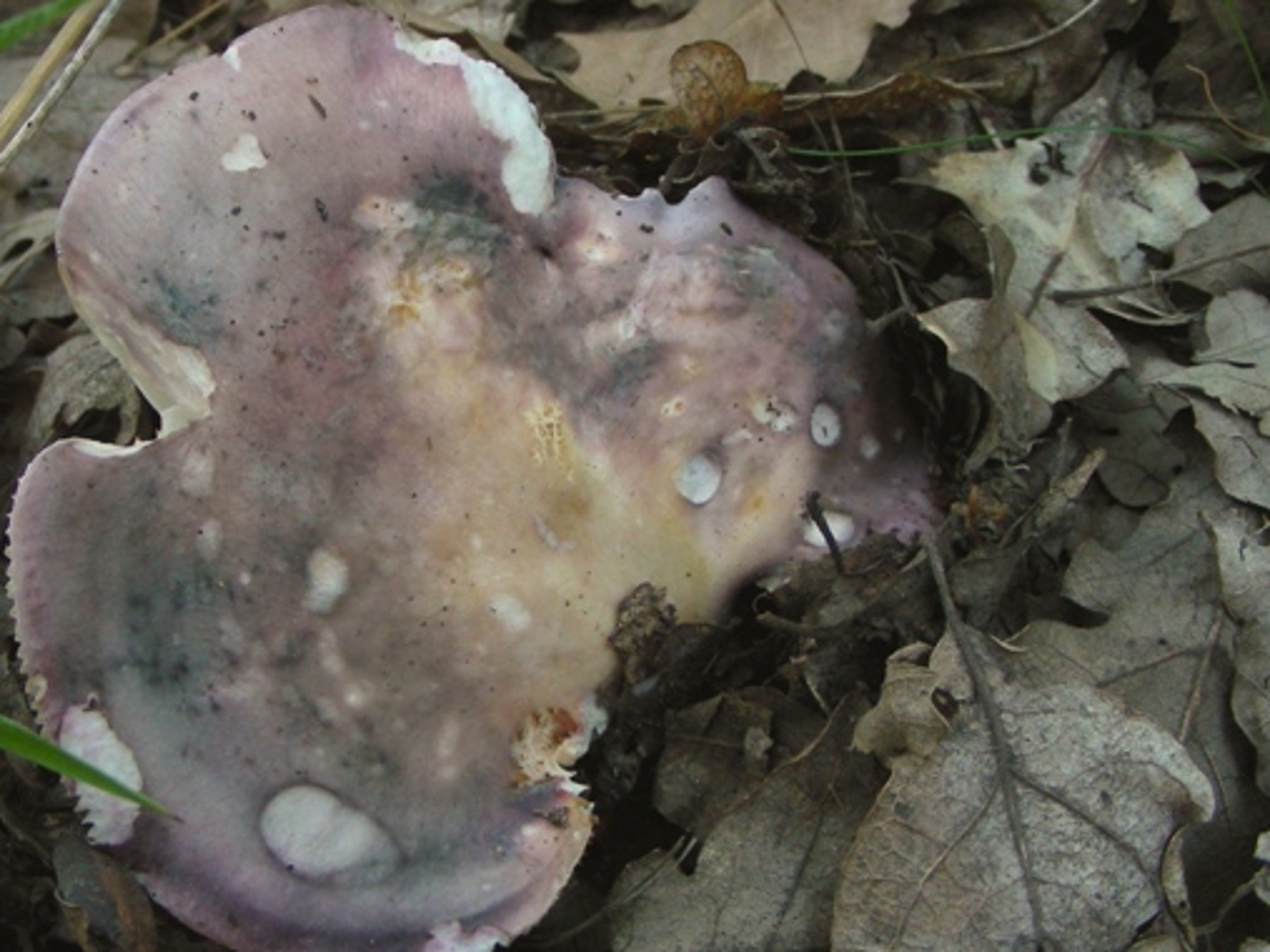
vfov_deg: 24.4
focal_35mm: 60
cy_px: 448
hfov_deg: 32.0
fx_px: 2201
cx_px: 463
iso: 113
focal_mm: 6.3
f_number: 3.5
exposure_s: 1/30.3
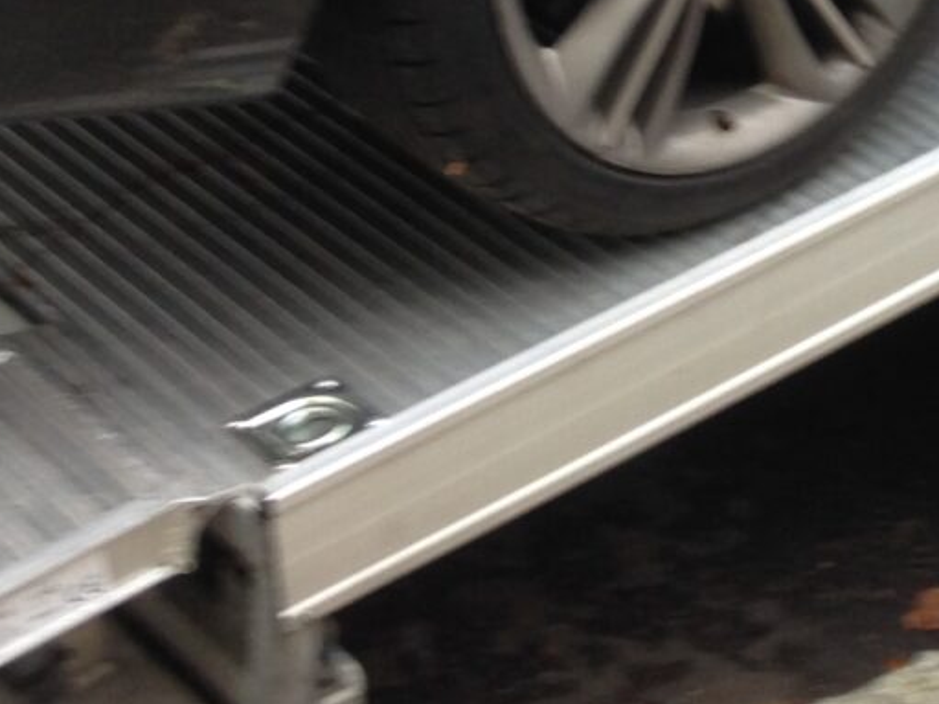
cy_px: -311
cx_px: 1176
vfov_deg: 11.5
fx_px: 3363
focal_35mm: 124
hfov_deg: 15.2
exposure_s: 1/30
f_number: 2.4
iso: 50
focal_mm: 4.12
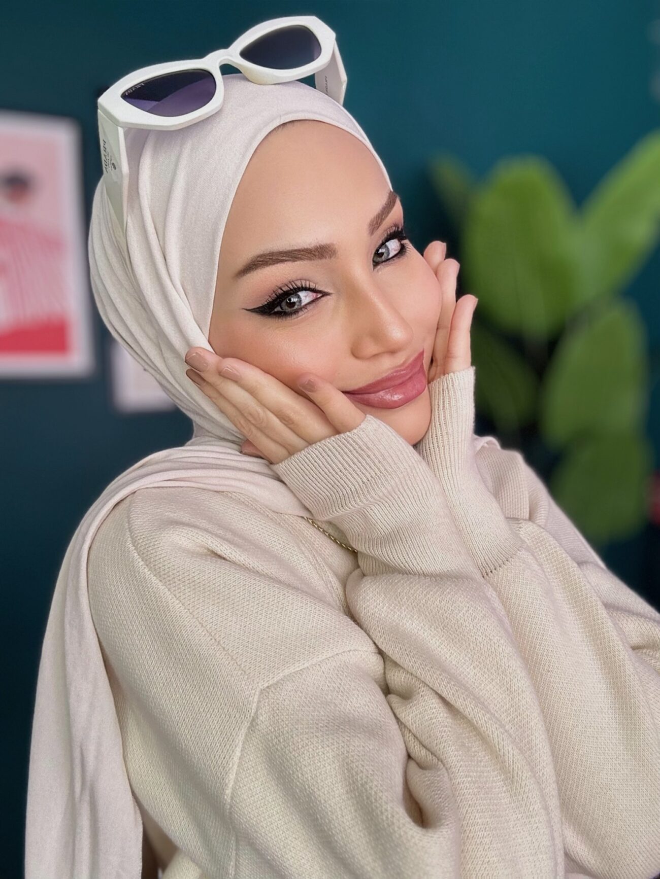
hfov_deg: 46.8
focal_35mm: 30
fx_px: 763
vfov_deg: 60.0
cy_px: 440
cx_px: 330
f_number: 1.9
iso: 80
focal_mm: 2.69
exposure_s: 1/121
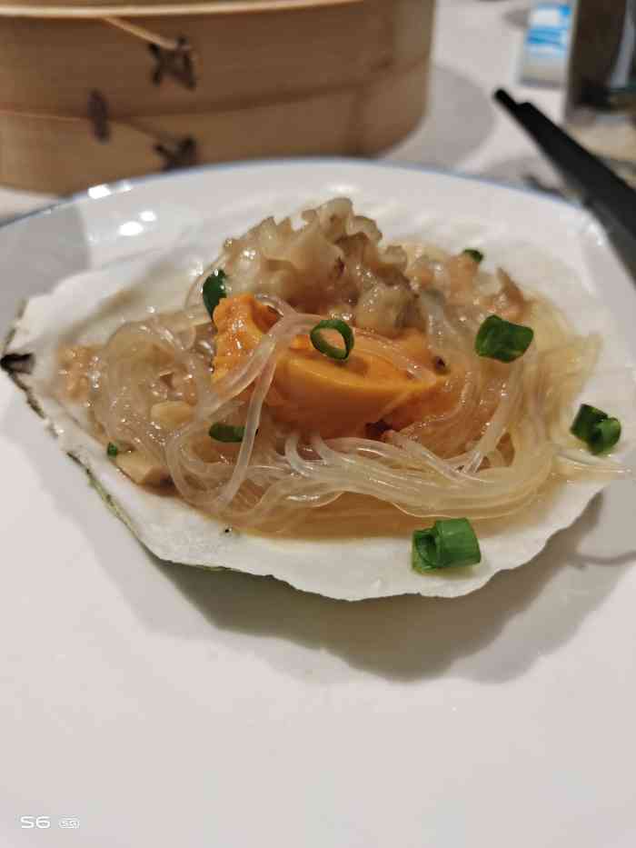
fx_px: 539
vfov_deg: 76.4
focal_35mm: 22
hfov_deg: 61.1
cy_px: 424
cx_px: 318
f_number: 1.79
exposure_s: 1/50
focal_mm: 4.71
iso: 128
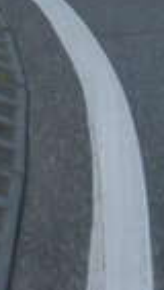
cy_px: -39
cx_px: 295
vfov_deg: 15.5
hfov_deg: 8.7
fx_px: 1029
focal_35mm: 134
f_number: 4
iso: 160
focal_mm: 4.7
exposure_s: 1/250
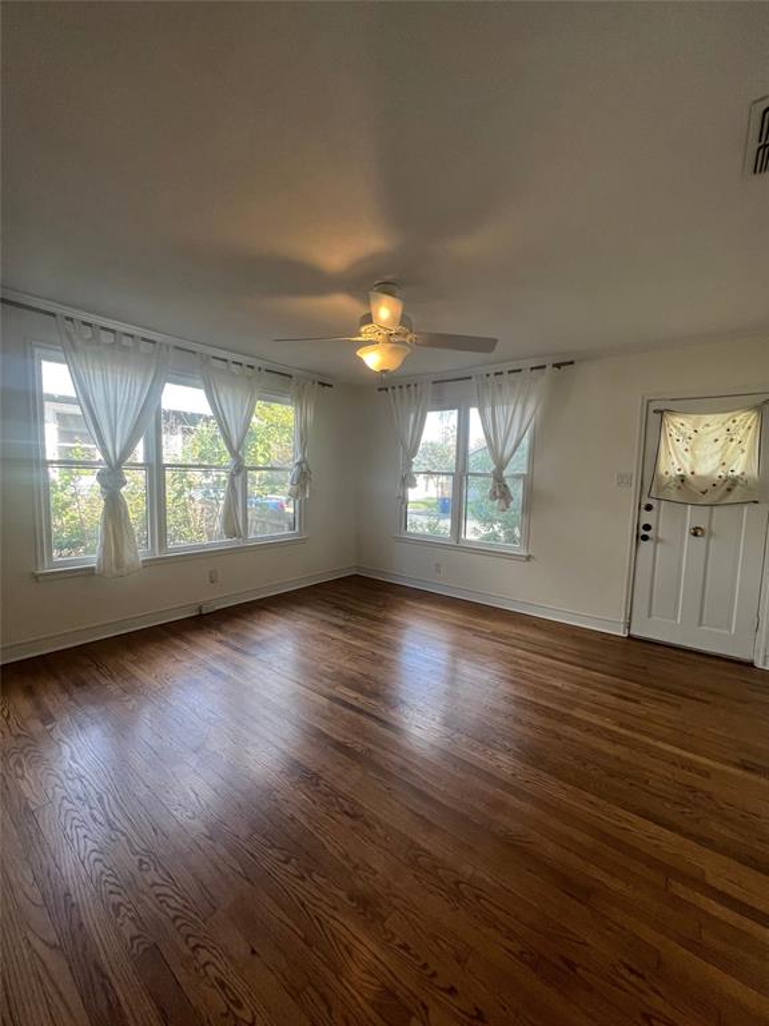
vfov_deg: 106.2
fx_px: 385
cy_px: 513
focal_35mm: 13
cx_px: 384
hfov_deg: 89.9
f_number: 1.8
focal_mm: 1.57
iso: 100
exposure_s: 1/99
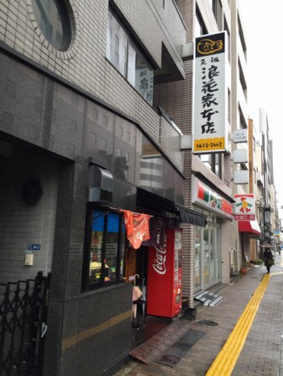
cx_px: 142
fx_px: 316
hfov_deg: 48.3
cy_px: 188
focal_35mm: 29
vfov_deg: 61.6
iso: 50
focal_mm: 4.15
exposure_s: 1/120
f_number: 2.2
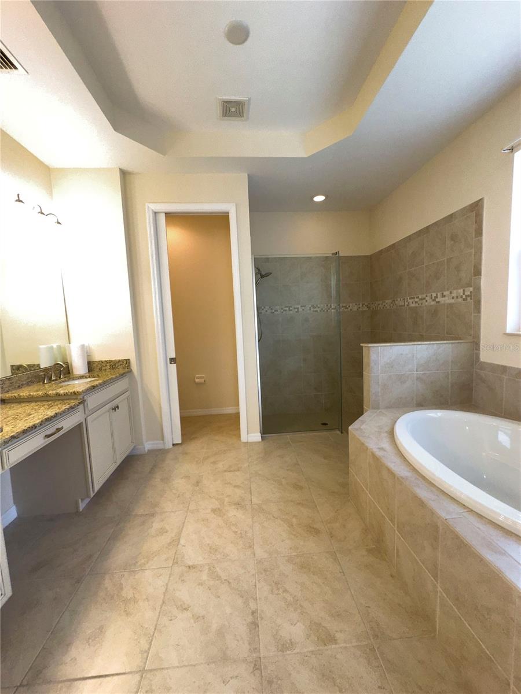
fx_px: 281
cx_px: 260
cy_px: 347
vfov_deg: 102.1
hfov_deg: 85.7
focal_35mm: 14
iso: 400
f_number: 2.2
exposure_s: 1/120
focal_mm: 2.22
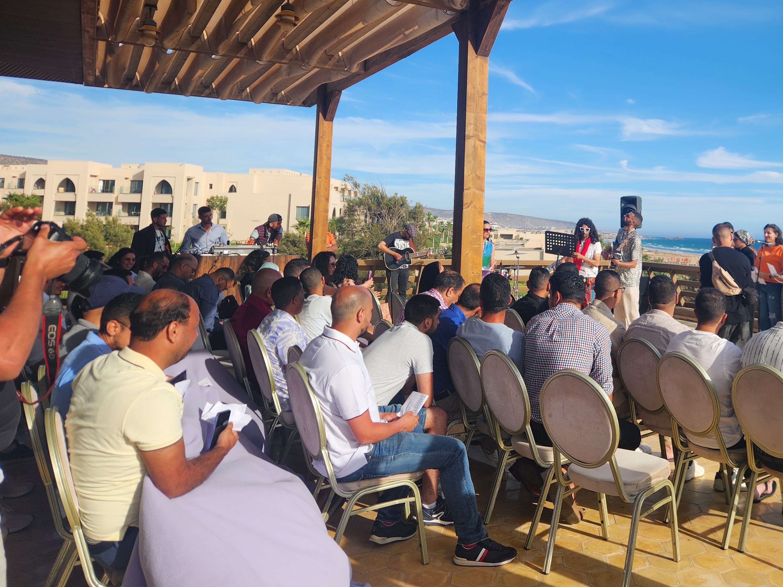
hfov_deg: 53.9
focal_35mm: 33
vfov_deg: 42.0
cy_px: 169
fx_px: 746
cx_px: 541
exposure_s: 1/1493
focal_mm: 5.4
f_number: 1.8
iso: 20
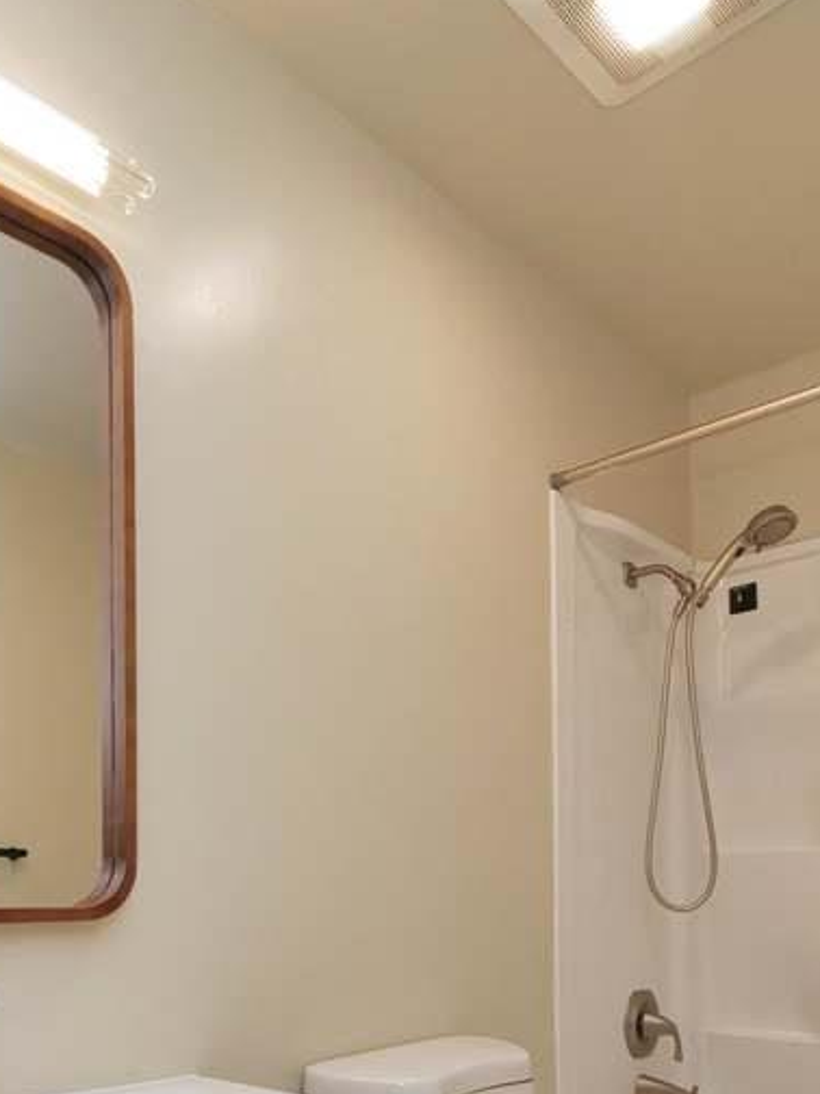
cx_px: 328
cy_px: 849
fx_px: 948
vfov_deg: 56.3
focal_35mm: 30
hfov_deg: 46.5
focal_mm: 7
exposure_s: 1/160
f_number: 5
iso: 800
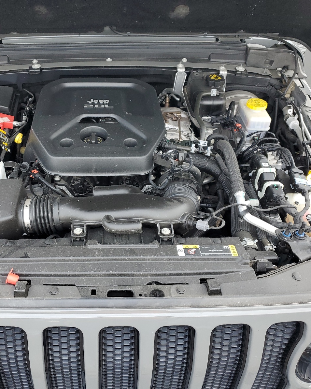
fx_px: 391
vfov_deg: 52.8
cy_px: 194
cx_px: 113
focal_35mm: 34
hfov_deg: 42.9
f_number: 1.5
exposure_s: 1/222
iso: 50
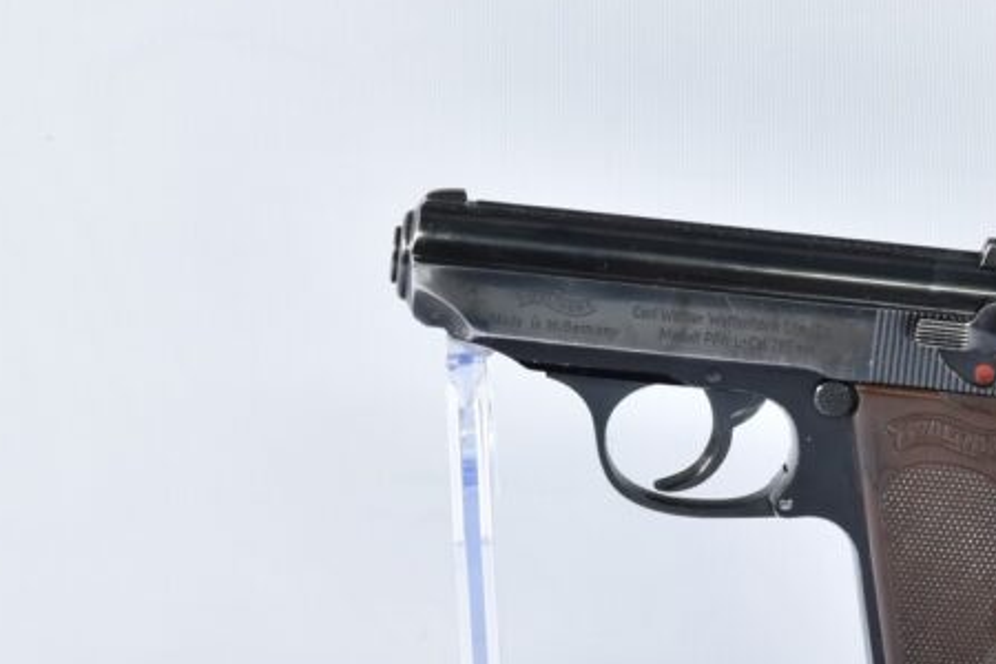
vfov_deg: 6.9
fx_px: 5533
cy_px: 398
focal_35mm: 200
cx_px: 834
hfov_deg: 10.2
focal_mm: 50
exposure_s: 1/20
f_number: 5.6
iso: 640
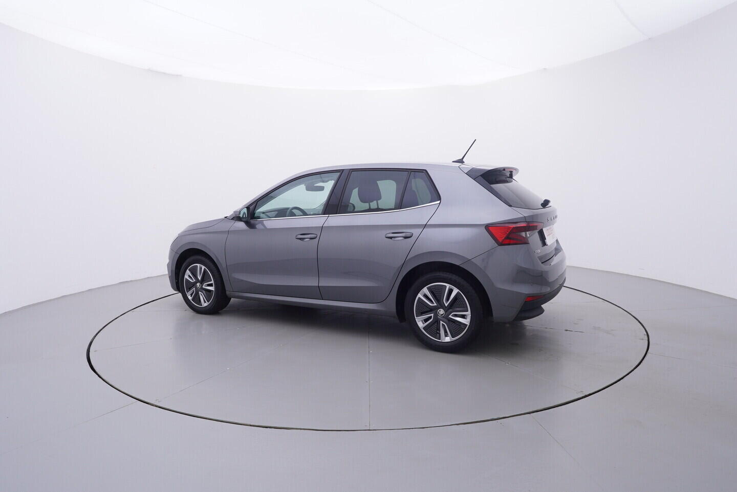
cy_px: 246
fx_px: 461
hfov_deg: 77.3
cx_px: 368
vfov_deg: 56.2
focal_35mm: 22
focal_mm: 15
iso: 200
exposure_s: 1/80
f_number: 5
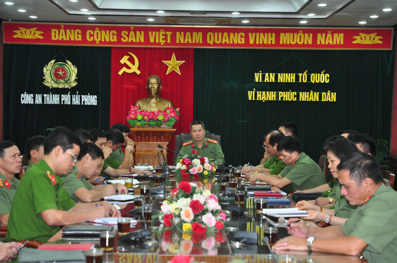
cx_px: 198
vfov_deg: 15.2
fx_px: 991
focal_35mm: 90
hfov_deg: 22.6
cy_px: 132
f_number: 5
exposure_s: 1/60
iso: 800
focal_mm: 60
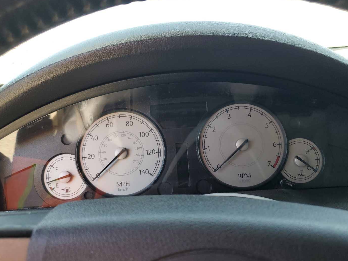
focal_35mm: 30
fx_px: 302
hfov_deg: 60.0
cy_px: 143
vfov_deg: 46.7
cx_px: 170
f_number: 1.5
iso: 50
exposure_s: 1/233
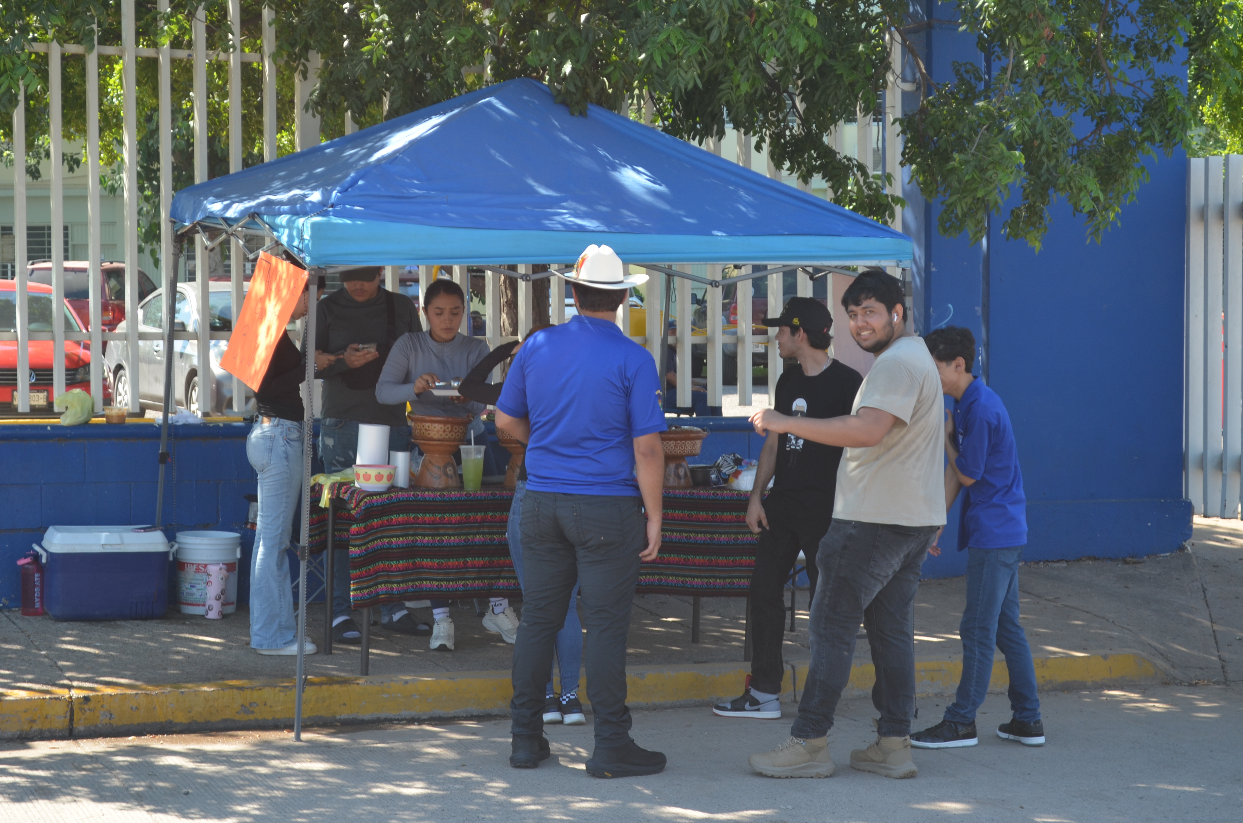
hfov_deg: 28.1
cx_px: 622
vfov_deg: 18.8
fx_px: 2481
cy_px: 412
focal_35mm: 72
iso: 200
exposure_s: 1/200
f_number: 7.1
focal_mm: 48
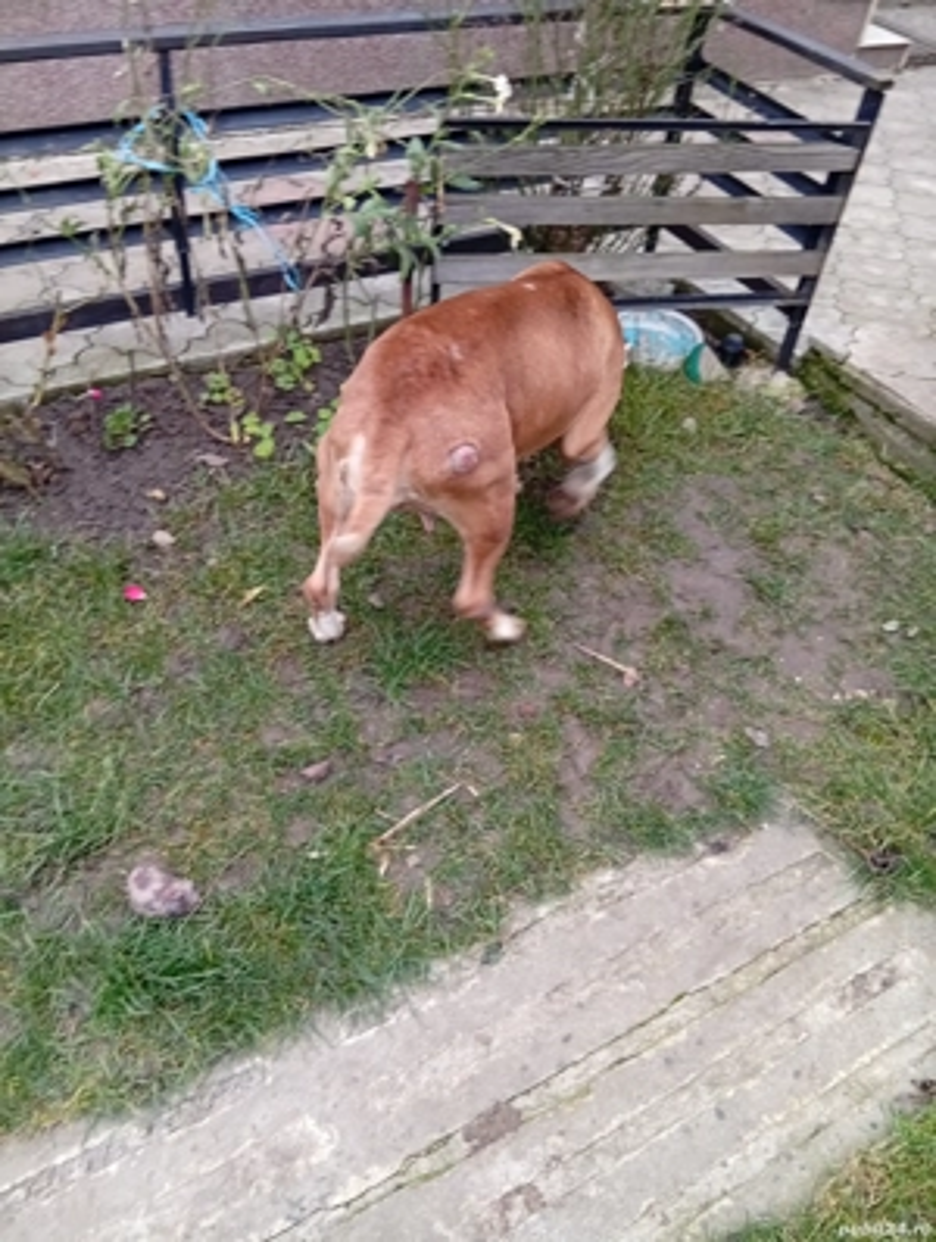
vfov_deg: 65.2
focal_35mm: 27
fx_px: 970
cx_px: 468
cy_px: 621
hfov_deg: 51.5
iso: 94
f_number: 1.8
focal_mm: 3.84
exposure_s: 1/50
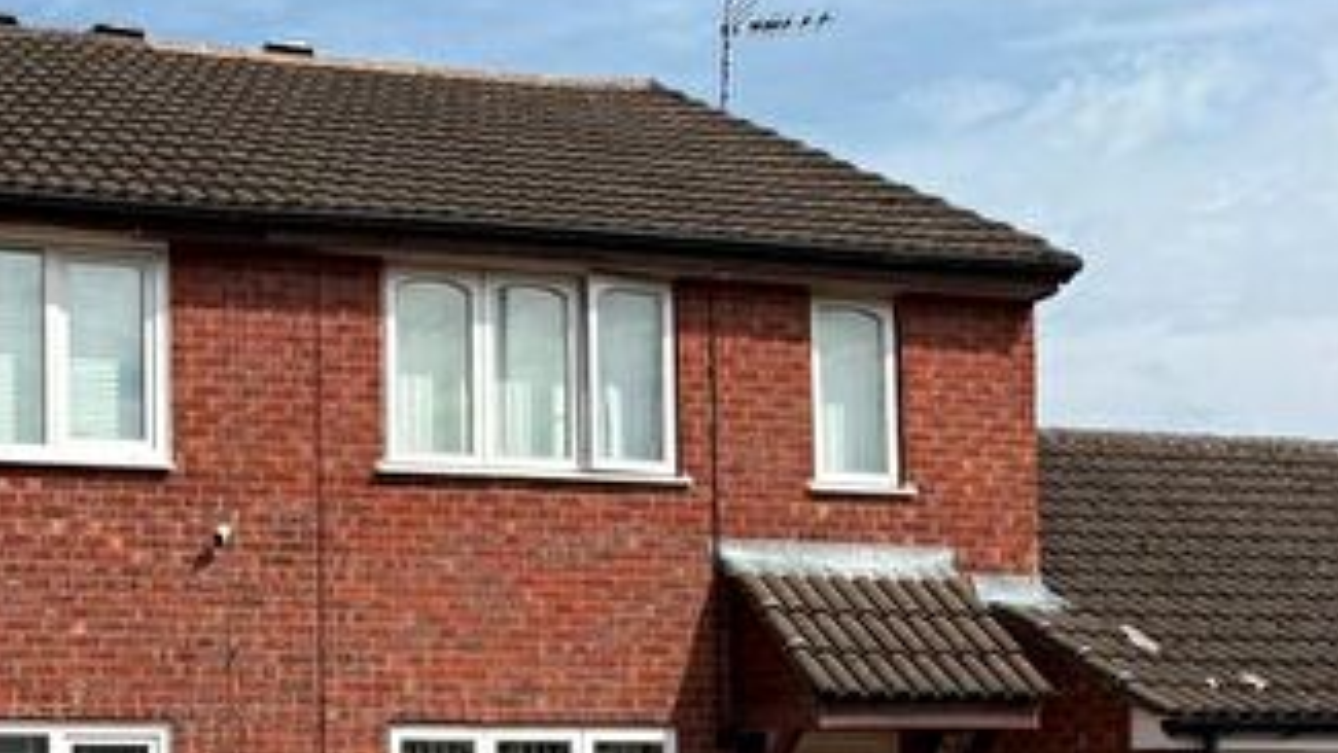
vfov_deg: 19.2
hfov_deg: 31.8
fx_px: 2165
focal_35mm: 61
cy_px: 759
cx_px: 12
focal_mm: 5.96
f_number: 1.6
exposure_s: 1/4065
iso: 50
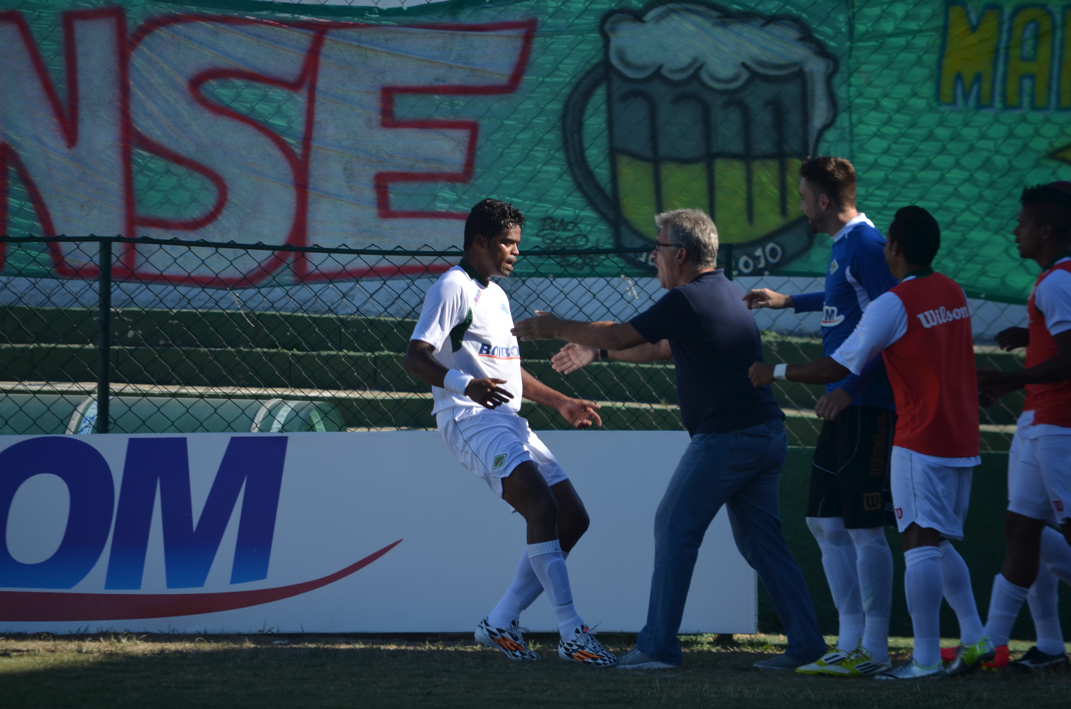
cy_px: 354
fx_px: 13360
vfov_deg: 3.0
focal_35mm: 450
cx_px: 536
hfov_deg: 4.6
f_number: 5.6
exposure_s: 1/500
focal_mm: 300
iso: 110
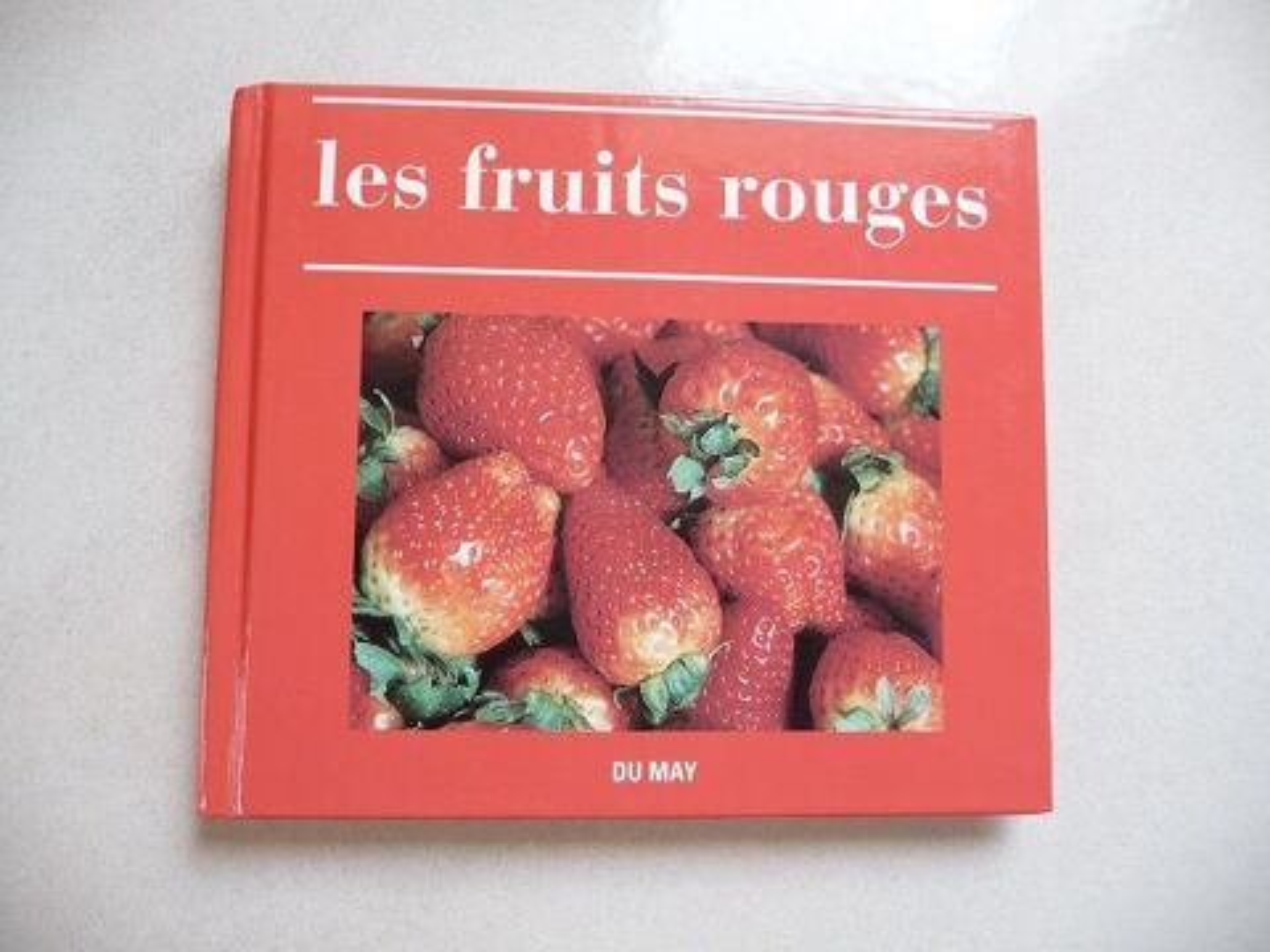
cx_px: 635
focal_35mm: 28
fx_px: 1027
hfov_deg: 63.4
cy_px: 476
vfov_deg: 49.7
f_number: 3.3
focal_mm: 4.7
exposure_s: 1/30
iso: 125
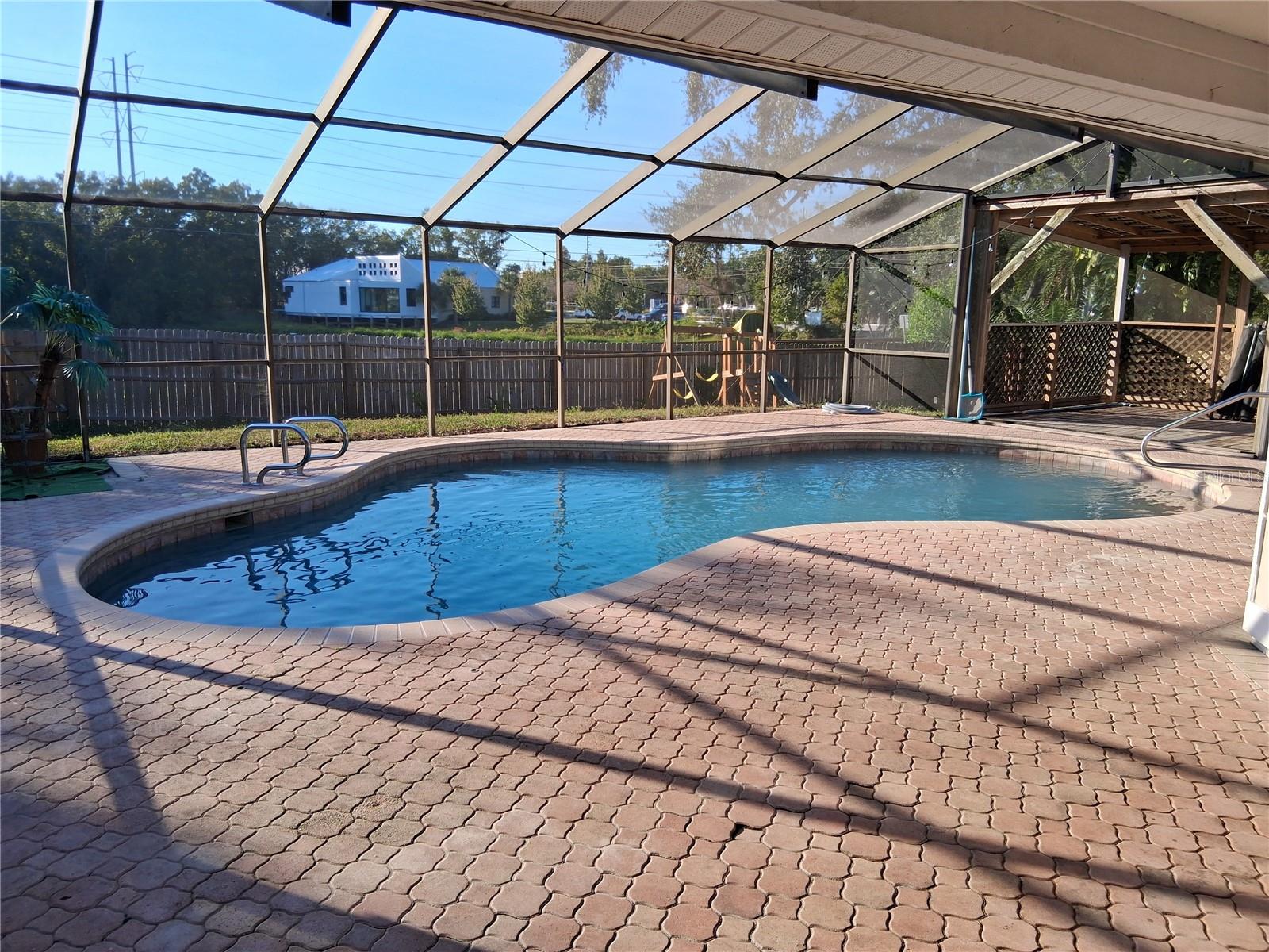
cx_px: 634
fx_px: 953
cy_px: 476
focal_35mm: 26
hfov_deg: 67.3
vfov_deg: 53.1
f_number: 1.8
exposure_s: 1/286
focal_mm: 3.98
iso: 25
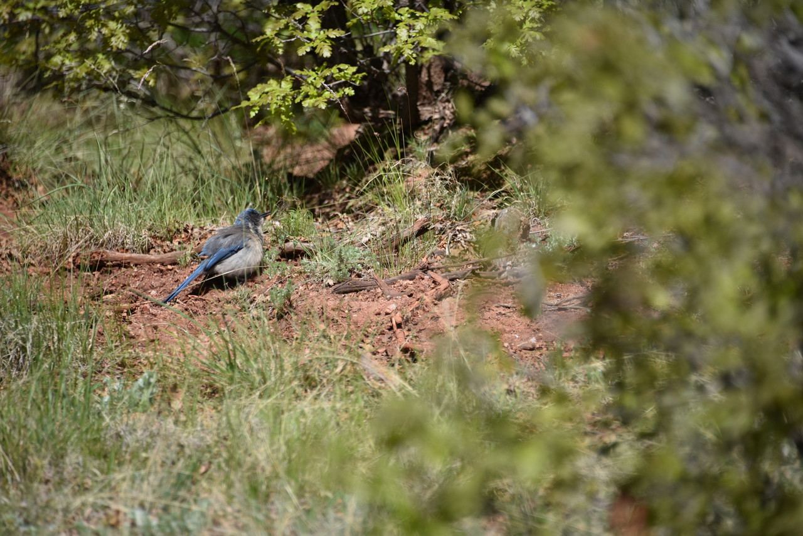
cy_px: 268
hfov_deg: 6.9
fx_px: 6693
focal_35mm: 300
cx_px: 402
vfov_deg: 4.6
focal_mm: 300
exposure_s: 1/640
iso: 110
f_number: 5.6
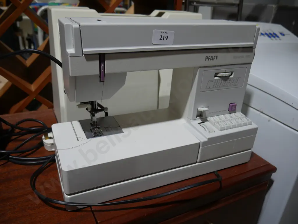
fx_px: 241
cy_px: 112
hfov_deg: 63.4
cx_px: 149
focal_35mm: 28
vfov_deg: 49.8
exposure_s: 1/125
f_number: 3.5
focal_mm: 14
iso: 200
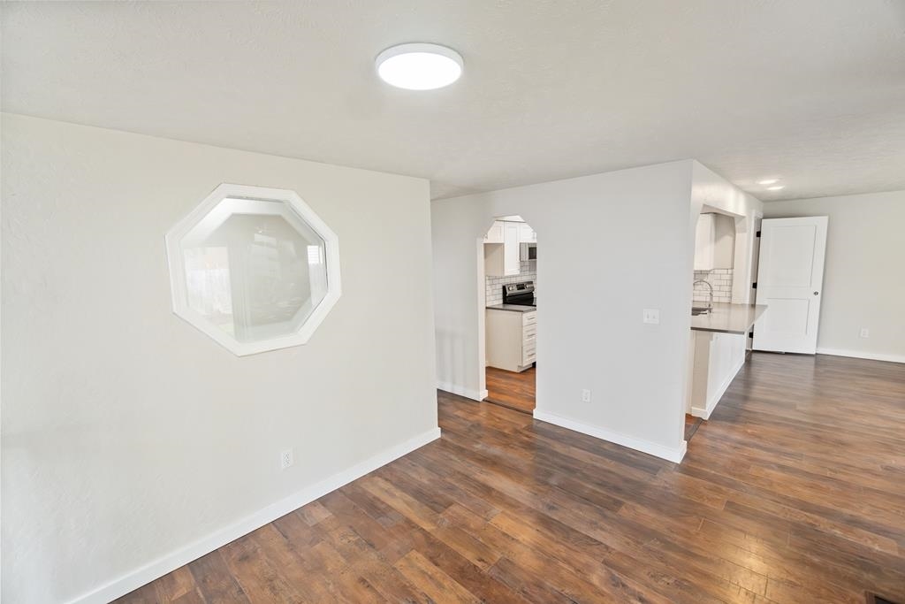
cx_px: 452
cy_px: 302
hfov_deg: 100.4
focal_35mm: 15
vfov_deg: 77.3
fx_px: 377
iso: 800
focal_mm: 10
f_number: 4
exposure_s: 1/160
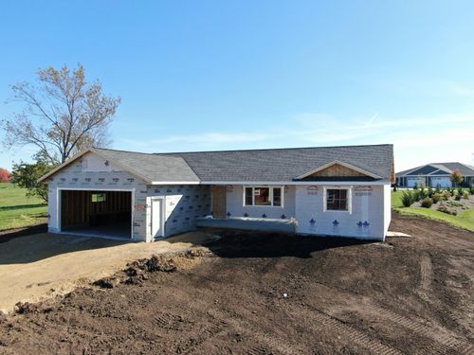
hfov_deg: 69.4
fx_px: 342
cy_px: 178
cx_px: 237
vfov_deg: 54.9
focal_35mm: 25
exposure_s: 1/800
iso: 100
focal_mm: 4.48
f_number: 2.8
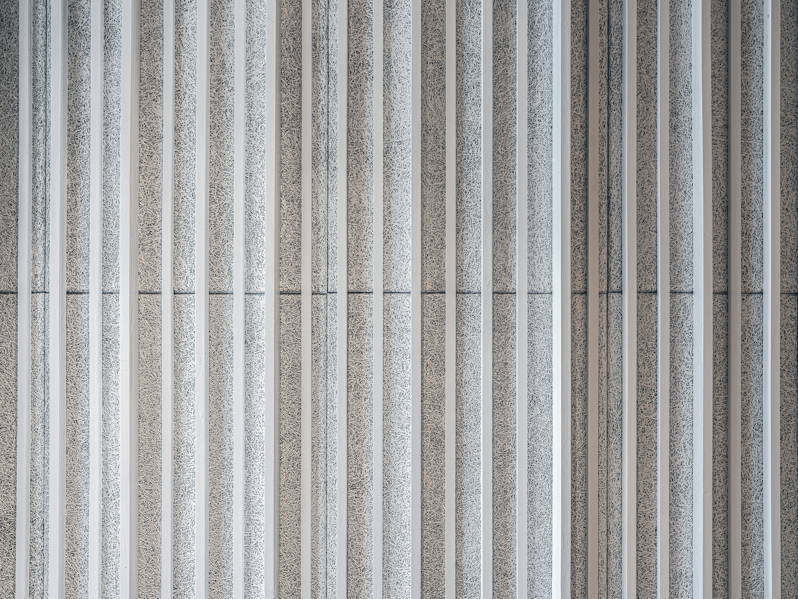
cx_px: 399
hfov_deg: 87.8
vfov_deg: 71.6
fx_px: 415
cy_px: 300
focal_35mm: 18
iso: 100
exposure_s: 2
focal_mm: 23
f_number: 11
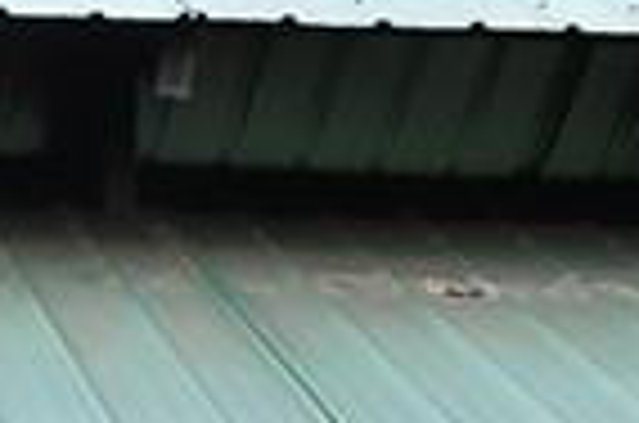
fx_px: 3666
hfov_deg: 9.7
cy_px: 1163
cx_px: -335
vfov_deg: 6.2
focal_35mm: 207
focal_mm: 18
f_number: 8
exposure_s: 1/500
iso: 720
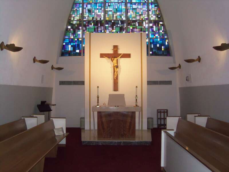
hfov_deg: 49.0
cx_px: 114
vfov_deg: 37.7
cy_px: 86
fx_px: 251
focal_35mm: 38
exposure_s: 1/50
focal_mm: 6.8
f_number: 4.3
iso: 400
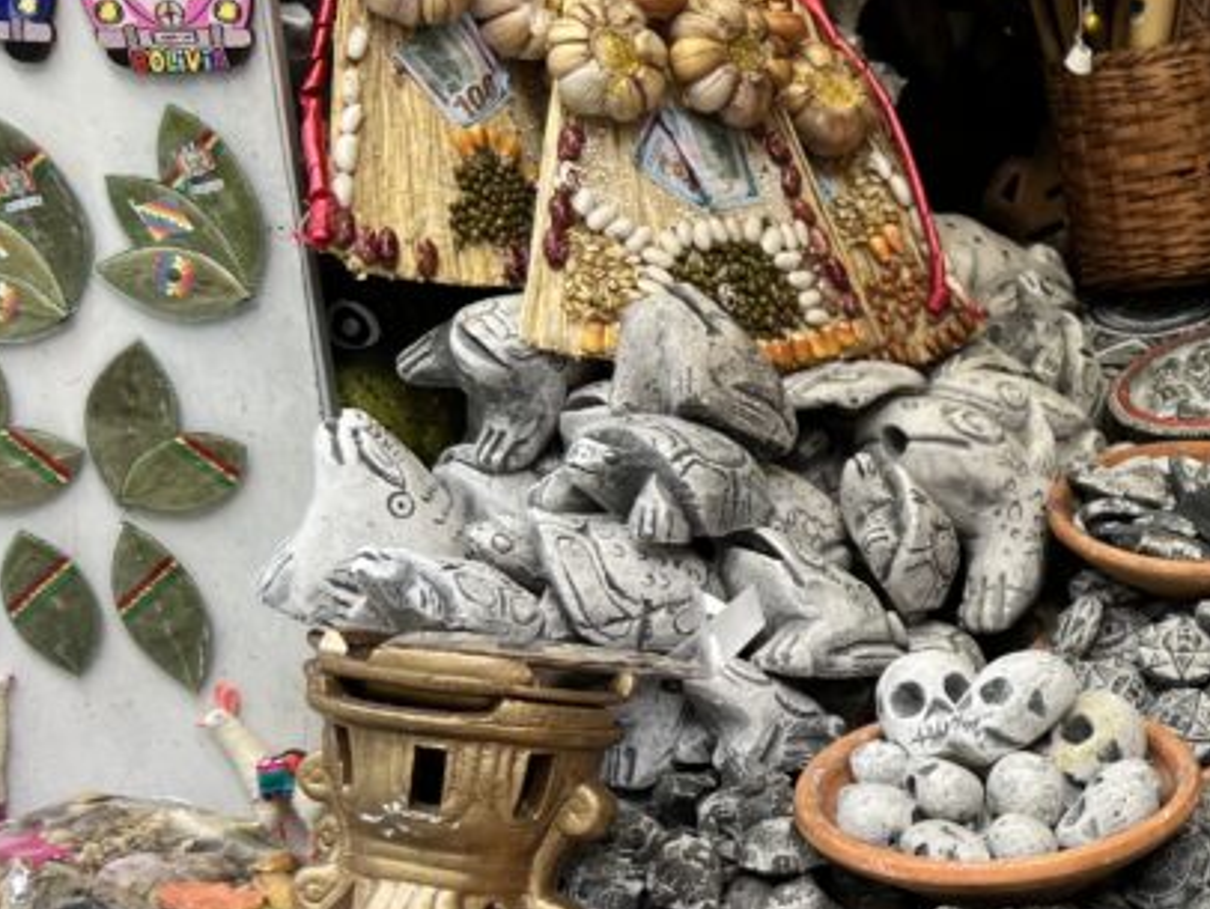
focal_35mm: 64
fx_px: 2238
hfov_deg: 27.0
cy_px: 748
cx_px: 1428
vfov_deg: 22.6
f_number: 1.5
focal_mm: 5.7
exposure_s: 1/121
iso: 40
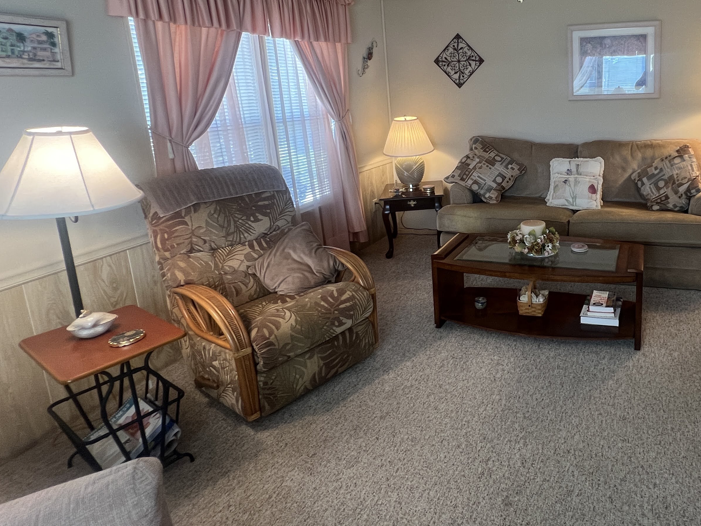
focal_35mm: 22
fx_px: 445
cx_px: 541
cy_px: 181
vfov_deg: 59.8
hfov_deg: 70.3
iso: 160
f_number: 1.8
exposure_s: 1/60
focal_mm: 1.57
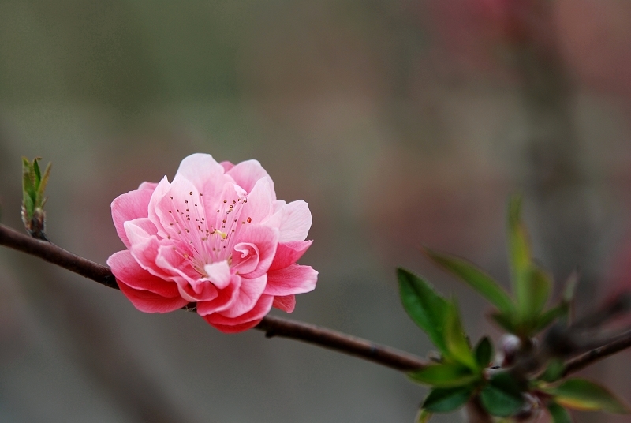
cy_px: 212
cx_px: 316
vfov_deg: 8.7
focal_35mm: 158
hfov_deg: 13.0
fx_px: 2765
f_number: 3.5
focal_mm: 105
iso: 100
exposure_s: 1/640
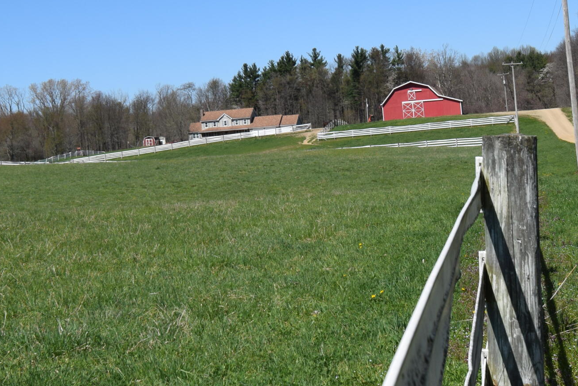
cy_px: 55
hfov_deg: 29.2
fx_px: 1108
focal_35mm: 69
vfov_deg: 19.5
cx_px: 242
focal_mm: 20
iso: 200
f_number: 10
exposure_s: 1/400
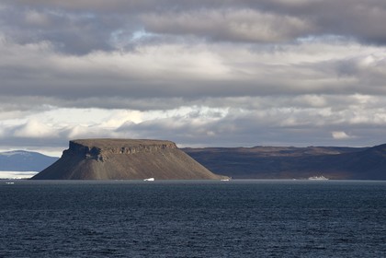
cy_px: 129
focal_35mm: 160
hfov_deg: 12.8
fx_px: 1715
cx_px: 193
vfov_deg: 8.6
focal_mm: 160
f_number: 8
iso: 200
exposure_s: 1/800
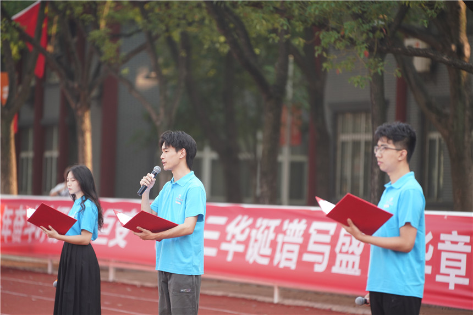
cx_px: 236
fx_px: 2364
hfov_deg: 11.4
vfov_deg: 7.6
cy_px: 158
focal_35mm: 180
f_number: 2.8
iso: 640
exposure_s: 1/1000
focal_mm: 180
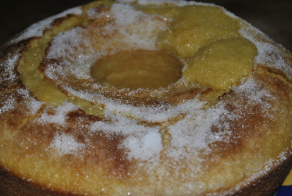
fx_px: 671
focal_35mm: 82
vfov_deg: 16.6
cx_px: 146
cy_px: 98
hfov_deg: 24.6
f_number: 5.6
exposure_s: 1/60
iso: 200
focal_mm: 55
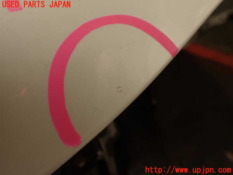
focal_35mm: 32
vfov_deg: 44.2
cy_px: 88
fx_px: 215
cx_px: 116
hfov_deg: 56.8
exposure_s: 1/80
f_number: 2.4
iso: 100
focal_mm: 5.79
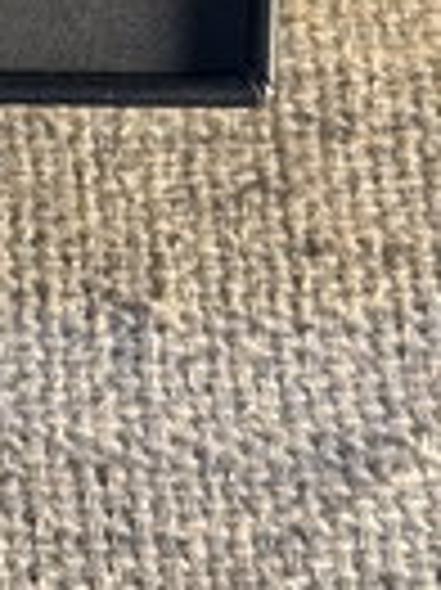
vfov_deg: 9.6
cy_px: -511
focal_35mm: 196
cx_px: -270
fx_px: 3335
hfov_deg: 7.4
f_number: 1.78
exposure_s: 1/59
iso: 160
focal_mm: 6.76
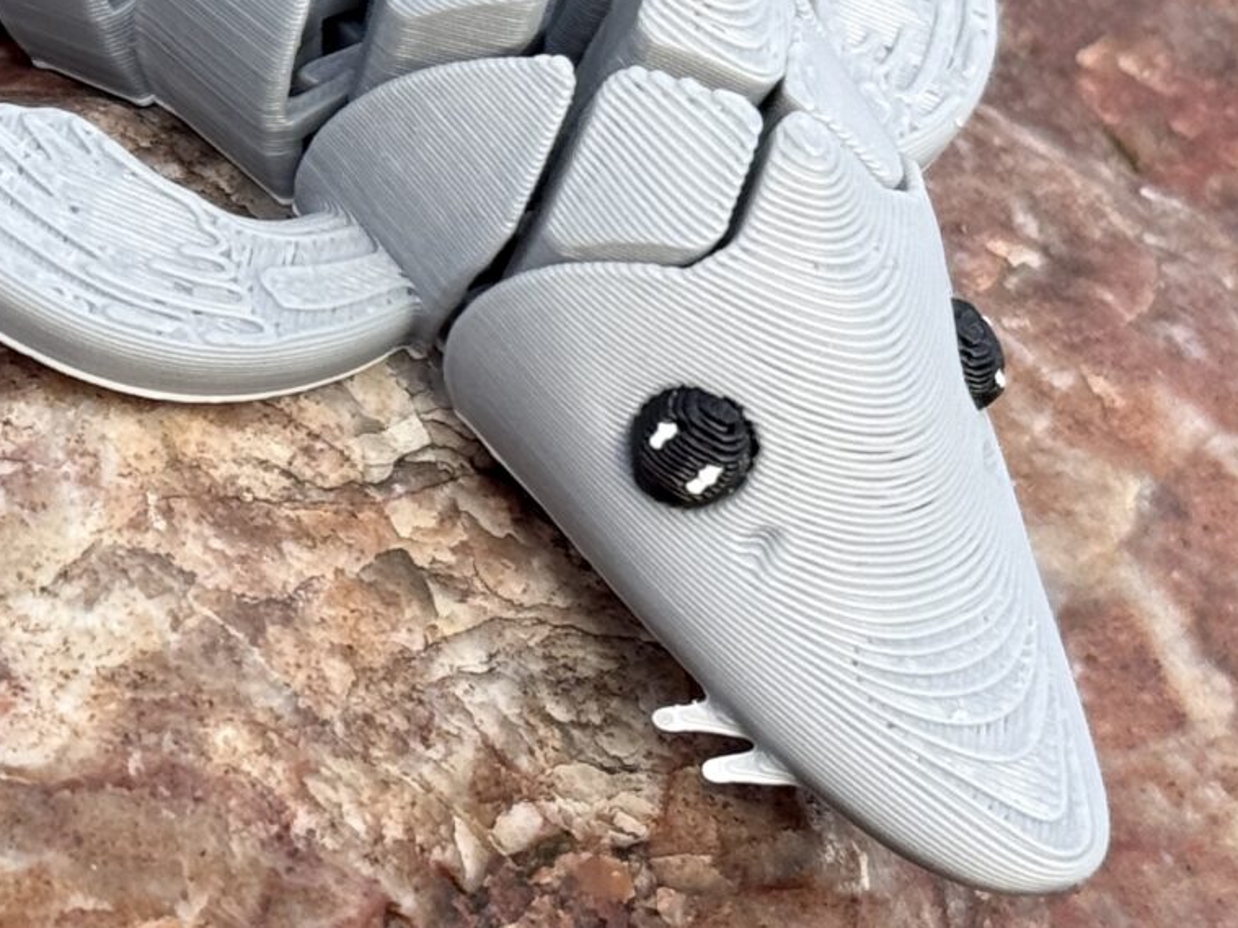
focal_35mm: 162
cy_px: 251
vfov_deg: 9.1
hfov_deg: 11.9
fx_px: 5793
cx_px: -334
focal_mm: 6.76
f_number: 1.78
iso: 64
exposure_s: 1/875
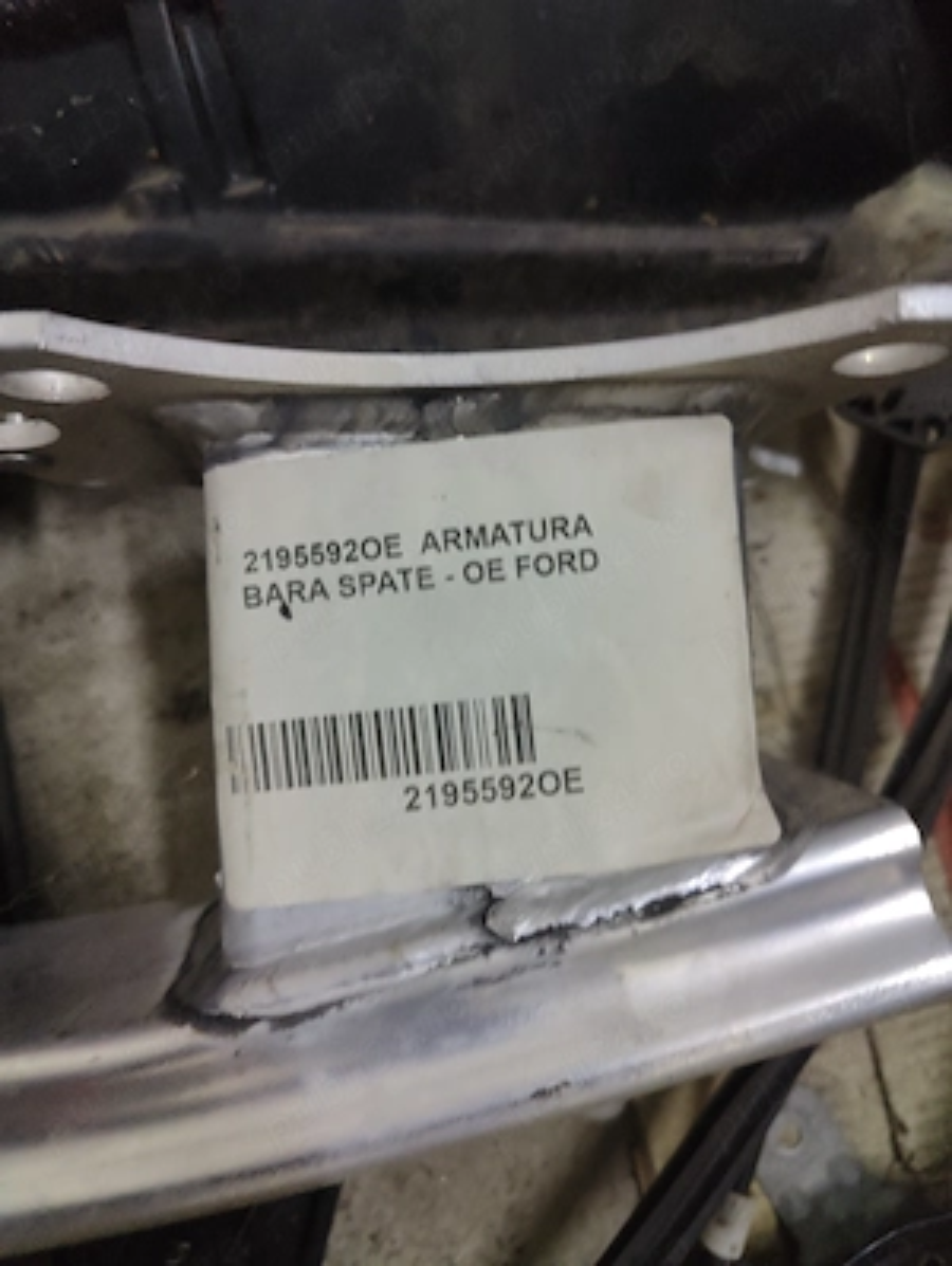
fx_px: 842
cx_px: 476
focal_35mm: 23
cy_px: 633
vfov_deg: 73.9
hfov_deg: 59.0
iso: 1250
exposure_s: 1/35
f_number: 1.8
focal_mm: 6.06
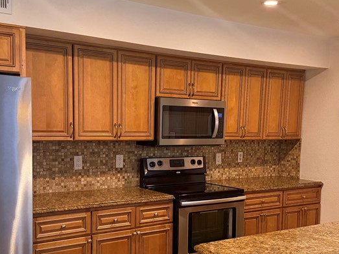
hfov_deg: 40.4
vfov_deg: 30.6
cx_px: 176
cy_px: 170
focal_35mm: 47
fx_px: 460
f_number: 1.78
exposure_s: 1/120
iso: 320
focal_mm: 6.76
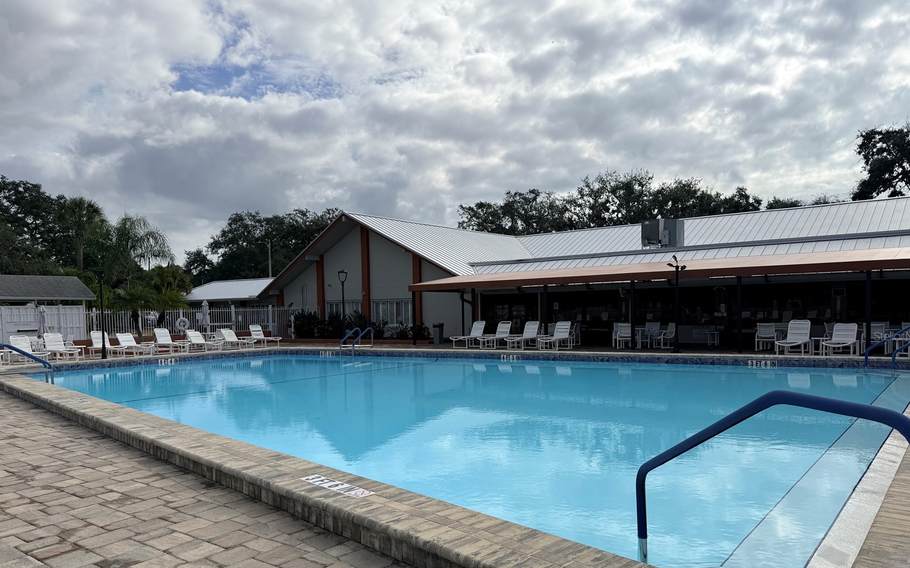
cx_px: 464
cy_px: 336
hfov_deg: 70.4
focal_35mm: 26
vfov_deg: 47.3
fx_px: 645
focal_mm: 6.76
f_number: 1.78
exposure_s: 1/14286
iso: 80
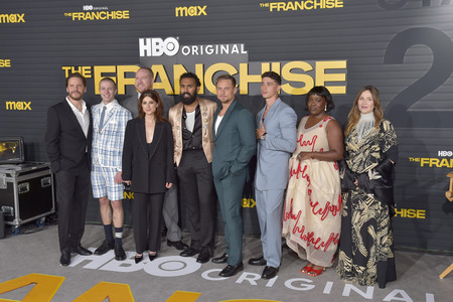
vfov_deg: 35.1
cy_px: 151
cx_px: 226
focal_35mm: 38
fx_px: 478
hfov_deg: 50.7
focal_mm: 38
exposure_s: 1/250
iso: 400
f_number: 6.3
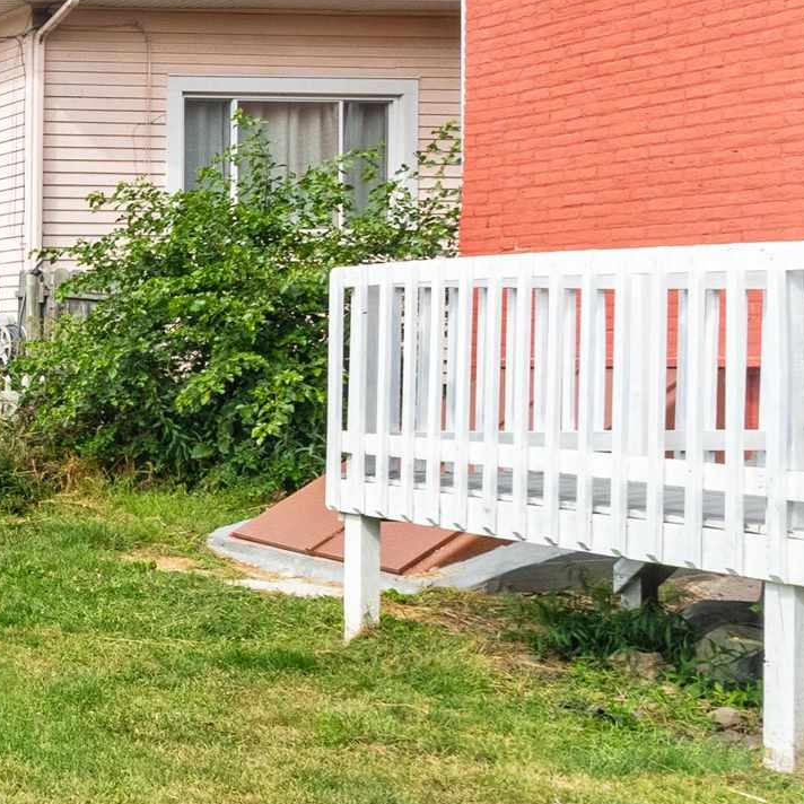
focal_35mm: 55
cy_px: 297
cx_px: -680
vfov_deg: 30.9
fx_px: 1445
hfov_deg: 20.6
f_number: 11
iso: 400
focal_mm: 10
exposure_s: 1/250
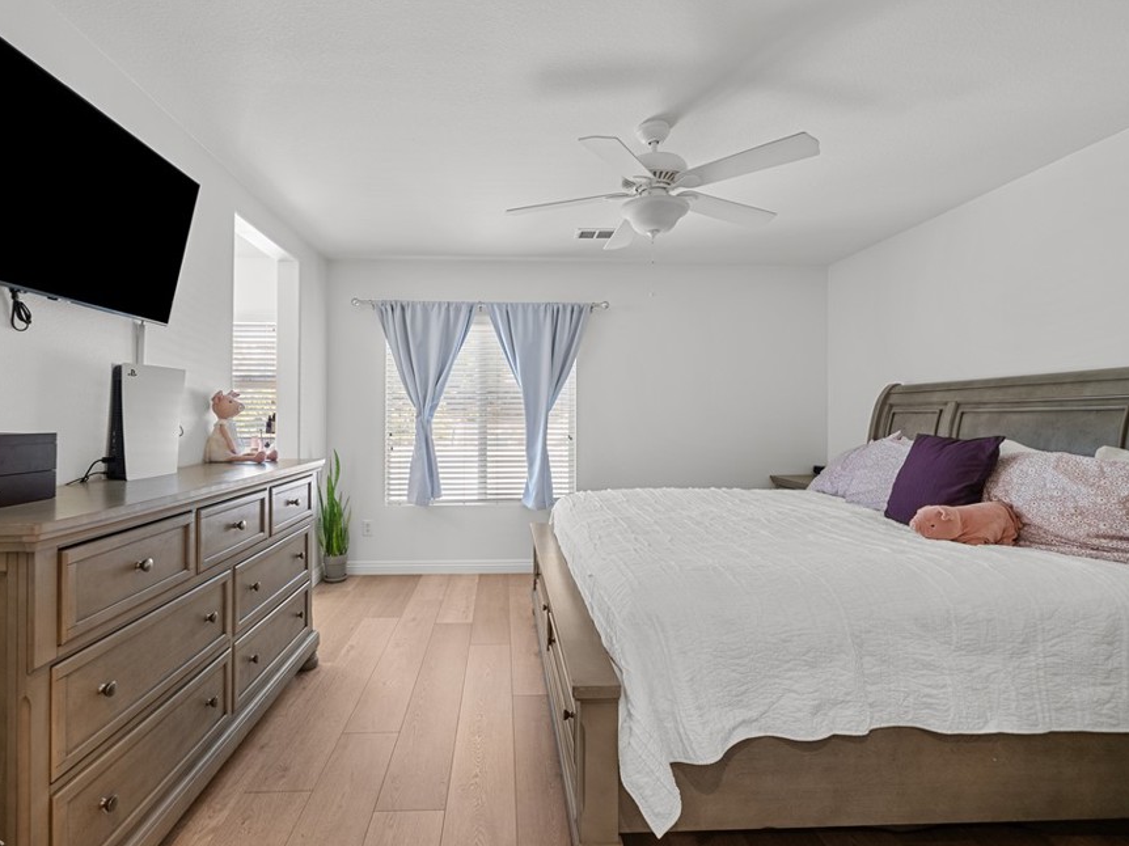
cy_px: 424
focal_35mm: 16
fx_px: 522
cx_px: 517
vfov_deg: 78.1
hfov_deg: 94.3
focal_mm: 14
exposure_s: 1/5
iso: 640
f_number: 9
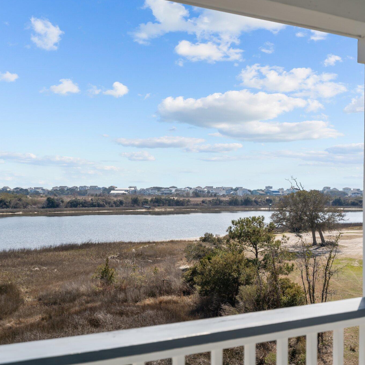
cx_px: 197
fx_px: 537
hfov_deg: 37.5
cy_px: 182
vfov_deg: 37.6
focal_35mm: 45
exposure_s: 1/5000
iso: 250
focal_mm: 35
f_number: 4
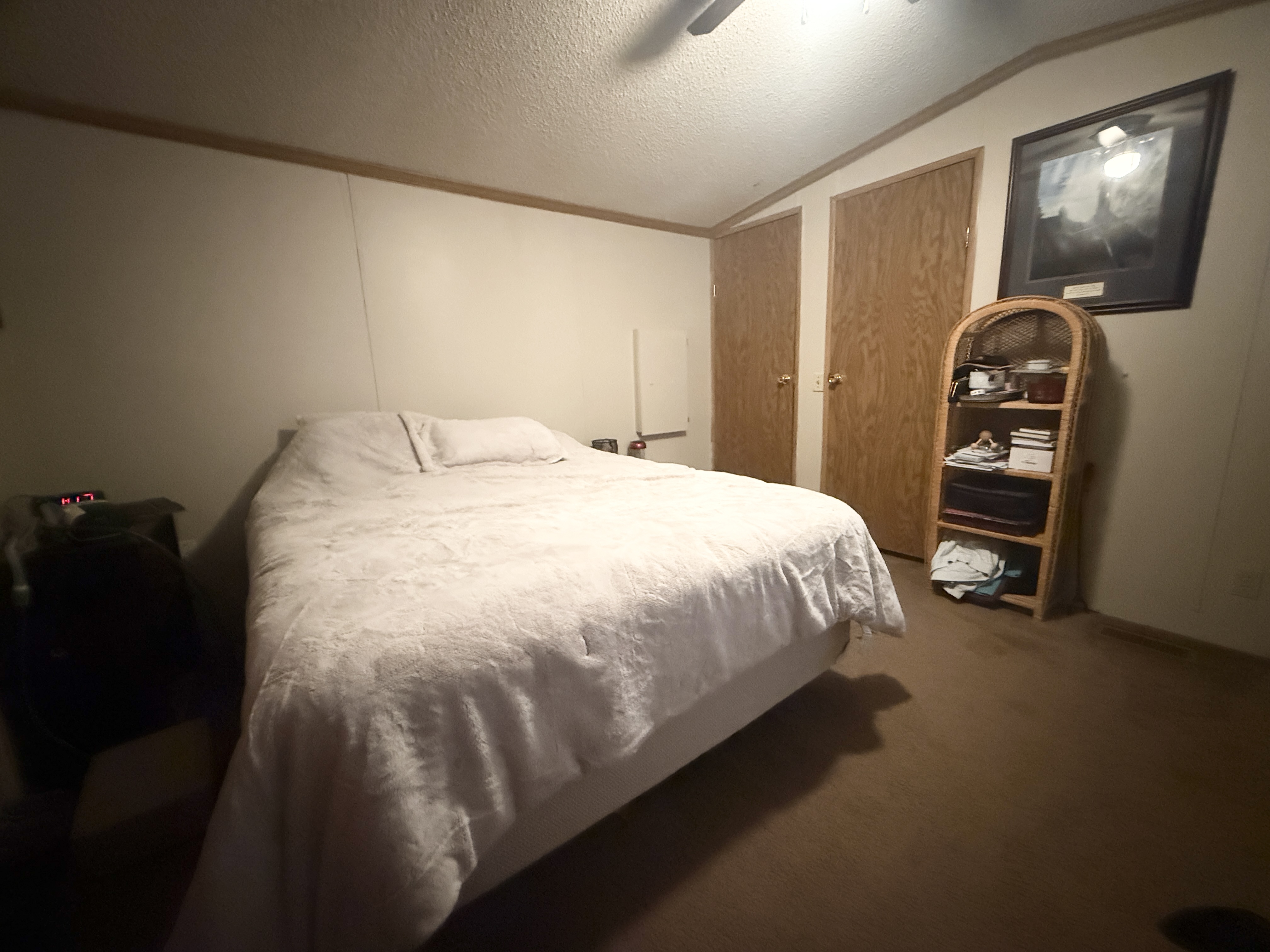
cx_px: 635
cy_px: 476
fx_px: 514
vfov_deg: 85.7
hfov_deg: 102.1
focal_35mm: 14
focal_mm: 2.22
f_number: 2.2
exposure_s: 1/40
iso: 1250
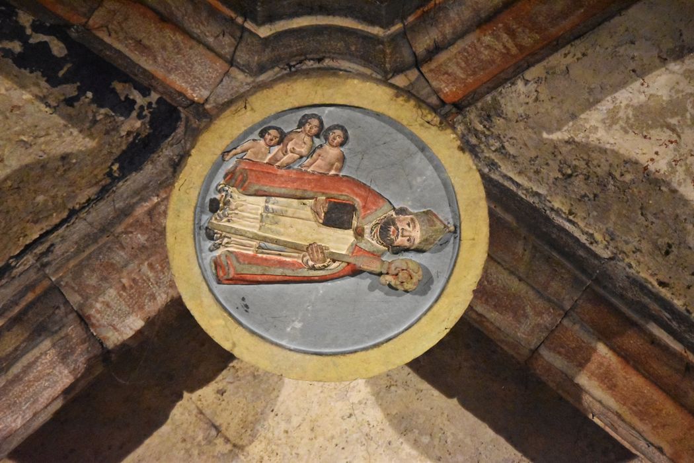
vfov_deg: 6.3
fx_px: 4193
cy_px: 232
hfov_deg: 9.5
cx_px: 347
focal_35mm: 218
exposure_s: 1/200
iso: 12800
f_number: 5
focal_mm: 145
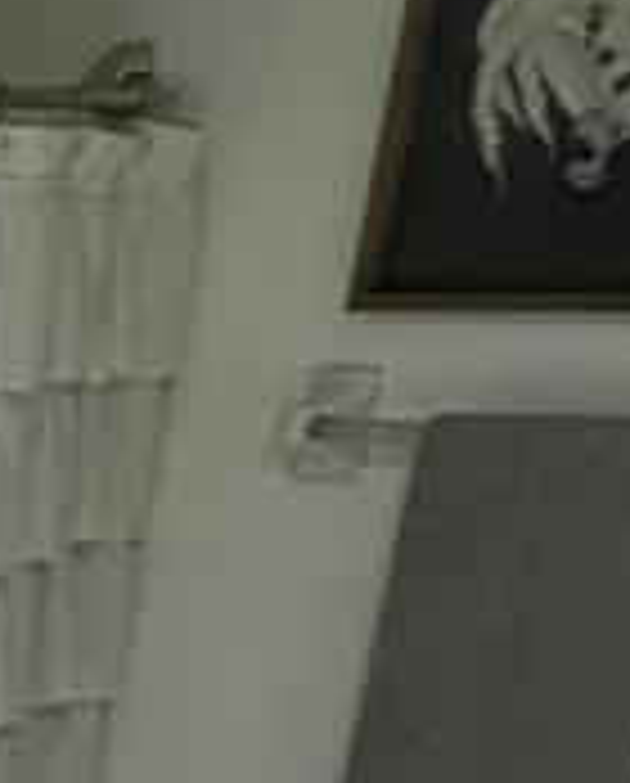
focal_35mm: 94
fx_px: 2183
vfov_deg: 19.2
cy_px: 936
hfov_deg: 10.5
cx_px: -1350
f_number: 2.2
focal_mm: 2.22
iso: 250
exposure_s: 1/120
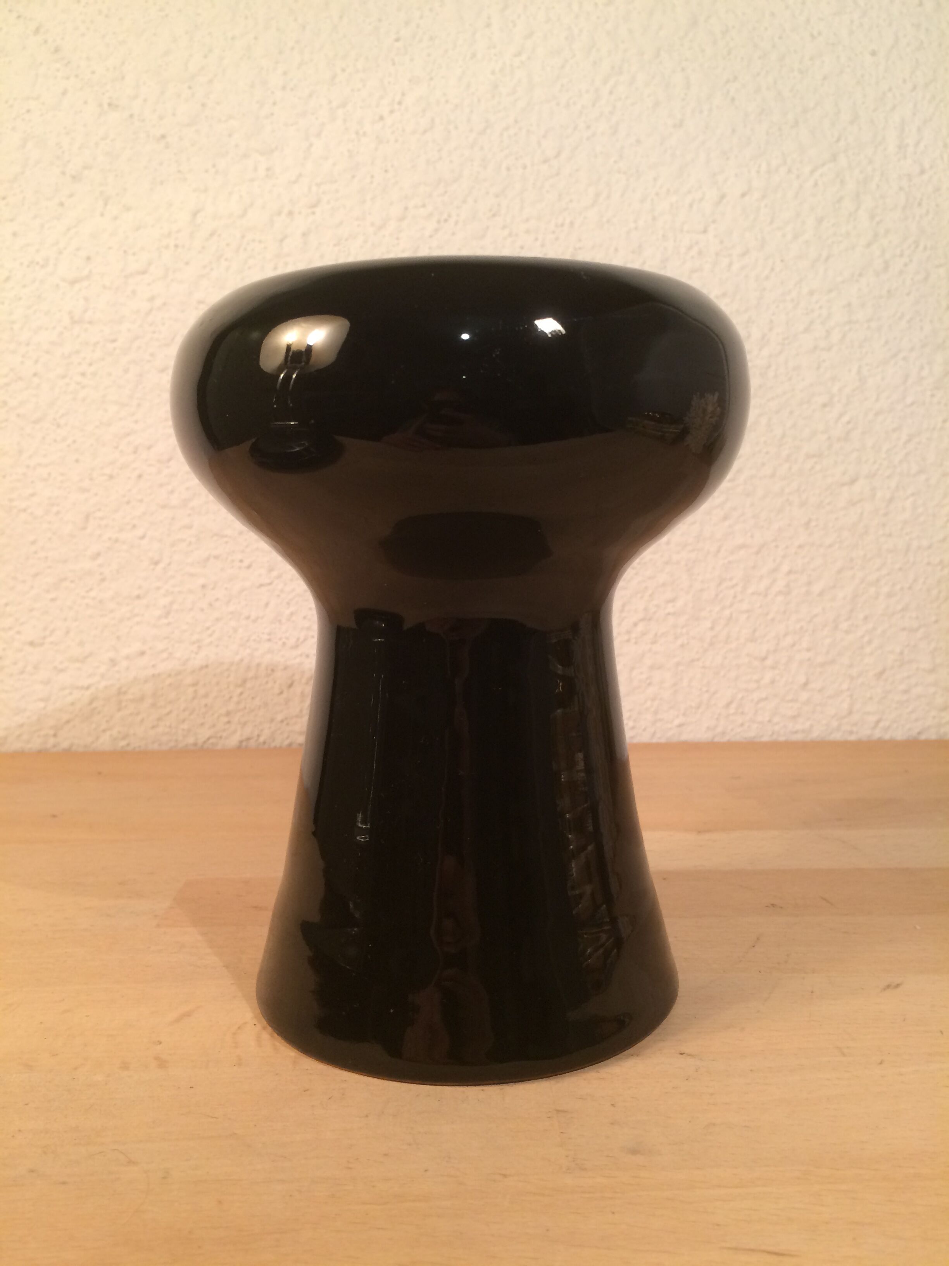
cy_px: 633
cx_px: 474
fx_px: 1060
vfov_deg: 61.7
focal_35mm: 29
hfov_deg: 48.2
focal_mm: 4.15
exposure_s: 1/33
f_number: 2.2
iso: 64
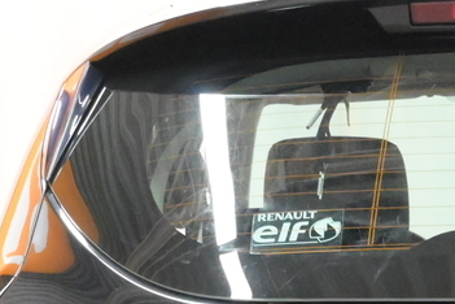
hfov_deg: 11.6
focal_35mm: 173
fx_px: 2190
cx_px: 528
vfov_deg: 7.7
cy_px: 514
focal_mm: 25
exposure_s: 1/100
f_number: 5.6
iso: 6400
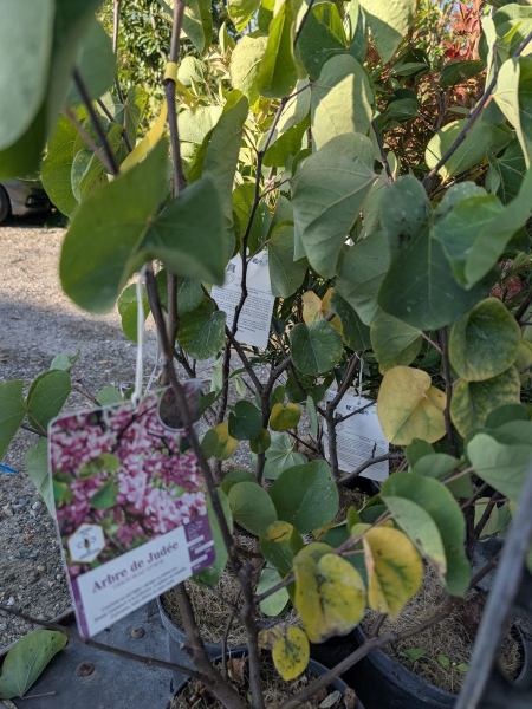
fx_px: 492
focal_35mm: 24
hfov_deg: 56.8
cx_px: 266
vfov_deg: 71.6
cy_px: 354
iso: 19
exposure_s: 1/286
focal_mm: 6.9
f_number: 1.68
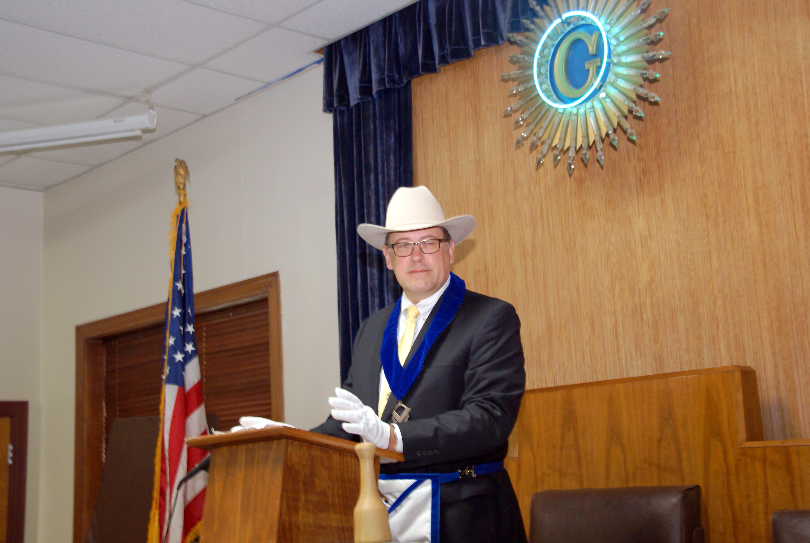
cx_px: 405
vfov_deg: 25.8
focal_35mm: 52
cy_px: 272
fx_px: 1183
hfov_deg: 37.8
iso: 400
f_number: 5.6
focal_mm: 35
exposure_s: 1/13
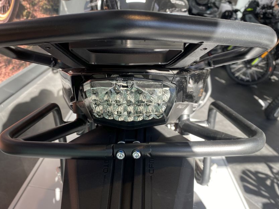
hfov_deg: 55.3
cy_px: 97
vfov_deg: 42.9
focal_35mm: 33
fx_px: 266
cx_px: 135
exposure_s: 1/125
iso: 32
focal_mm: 4.25
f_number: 1.8
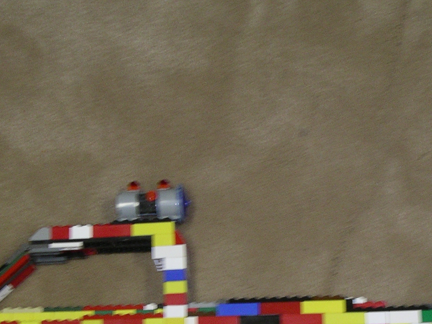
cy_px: 314
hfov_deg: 16.4
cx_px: 193
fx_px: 1497
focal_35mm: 120
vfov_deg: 12.2
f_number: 3.2
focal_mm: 10.9
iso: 200
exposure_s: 1/30
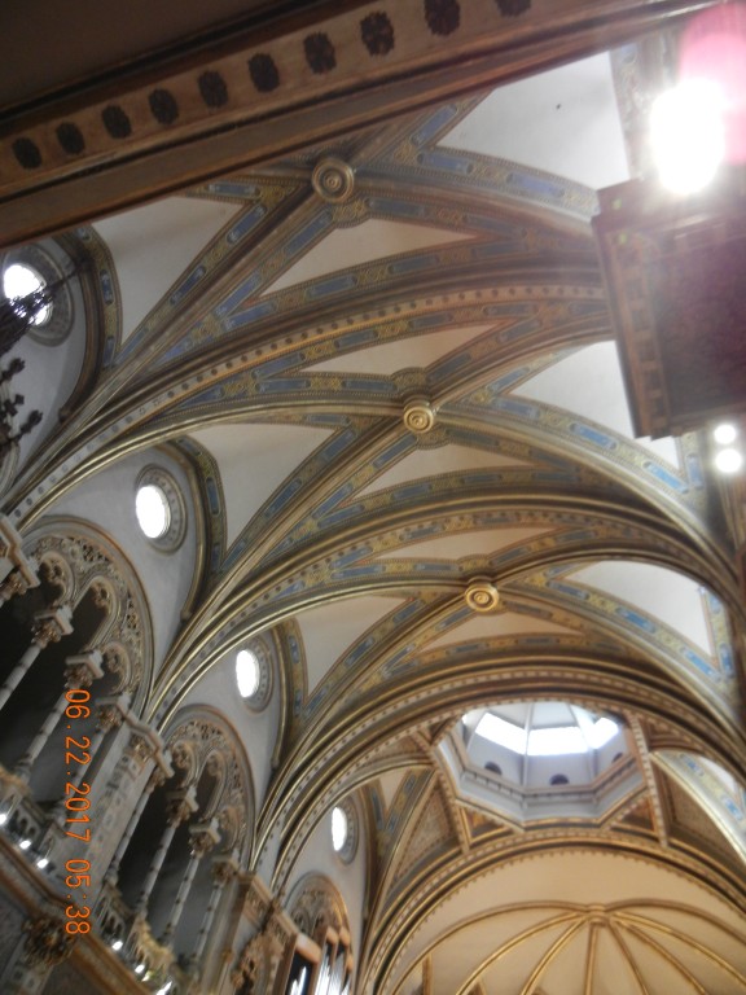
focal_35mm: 30
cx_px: 373
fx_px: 862
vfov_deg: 60.0
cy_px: 498
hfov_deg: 46.8
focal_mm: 5.4
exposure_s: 1/5.2
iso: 400
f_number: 3.5
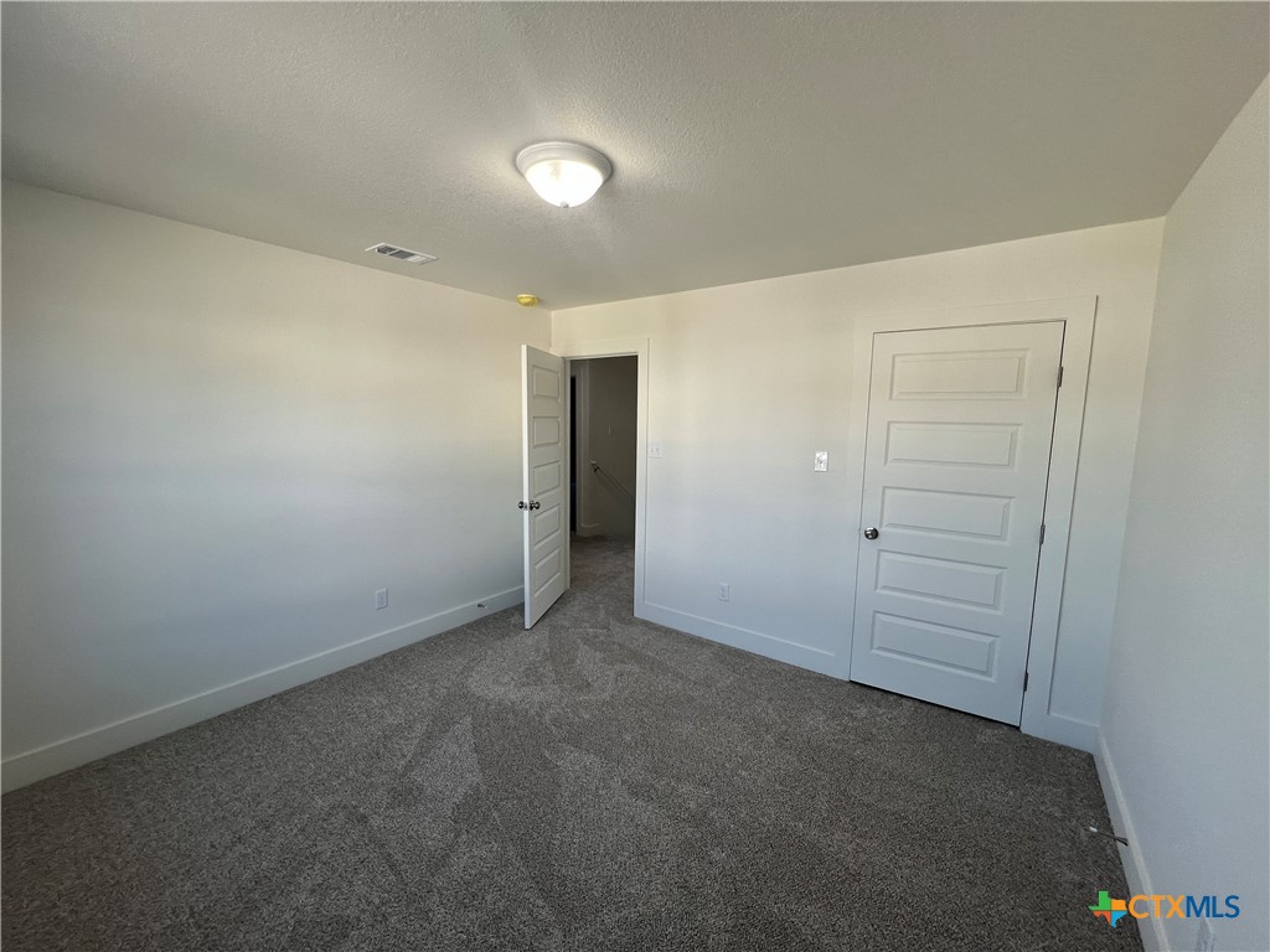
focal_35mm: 13
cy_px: 476
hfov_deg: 106.2
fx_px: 477
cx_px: 635
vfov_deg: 89.9
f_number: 1.8
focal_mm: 1.57
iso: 50
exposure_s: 1/120
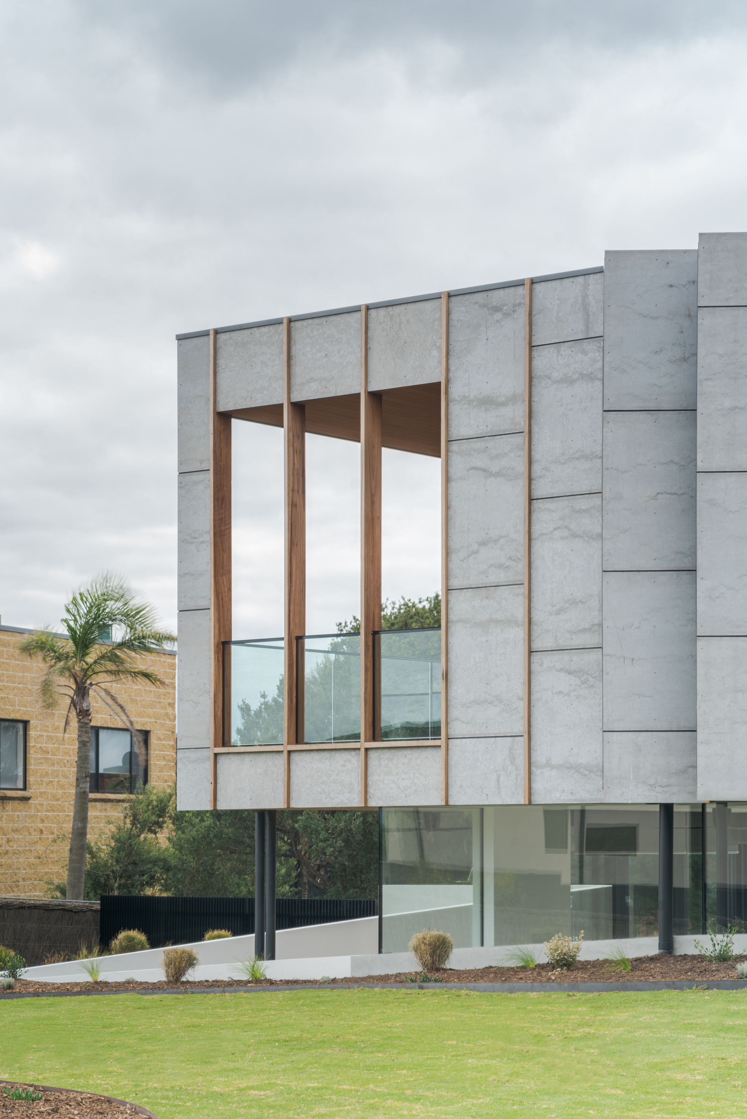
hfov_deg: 16.1
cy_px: 560
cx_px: 374
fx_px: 2644
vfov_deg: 23.9
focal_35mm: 85
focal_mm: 85
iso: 100
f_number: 11
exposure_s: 1/1.25
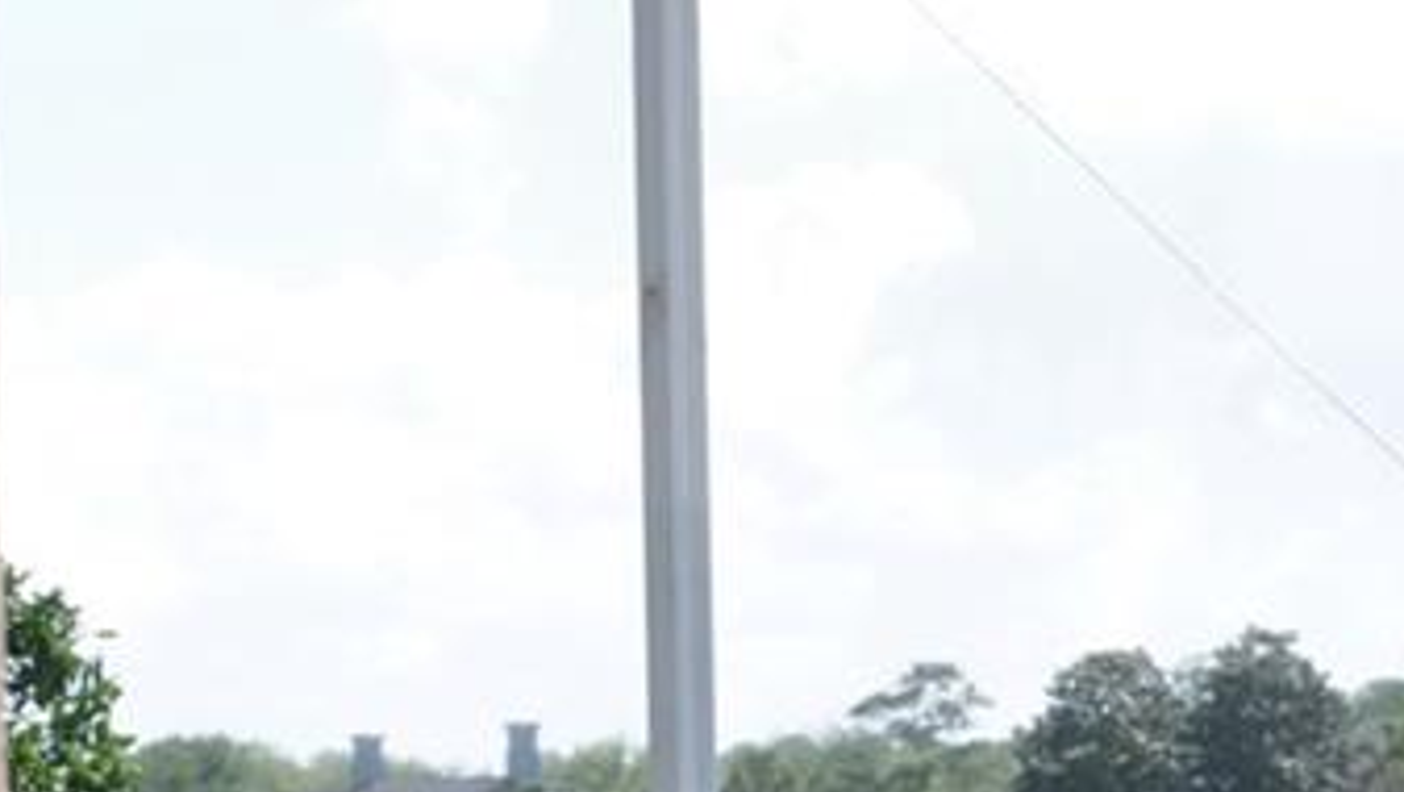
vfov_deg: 6.9
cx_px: 1208
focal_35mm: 174
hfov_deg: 12.3
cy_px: 984
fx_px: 6481
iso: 100
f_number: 4.5
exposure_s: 1/200
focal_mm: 35
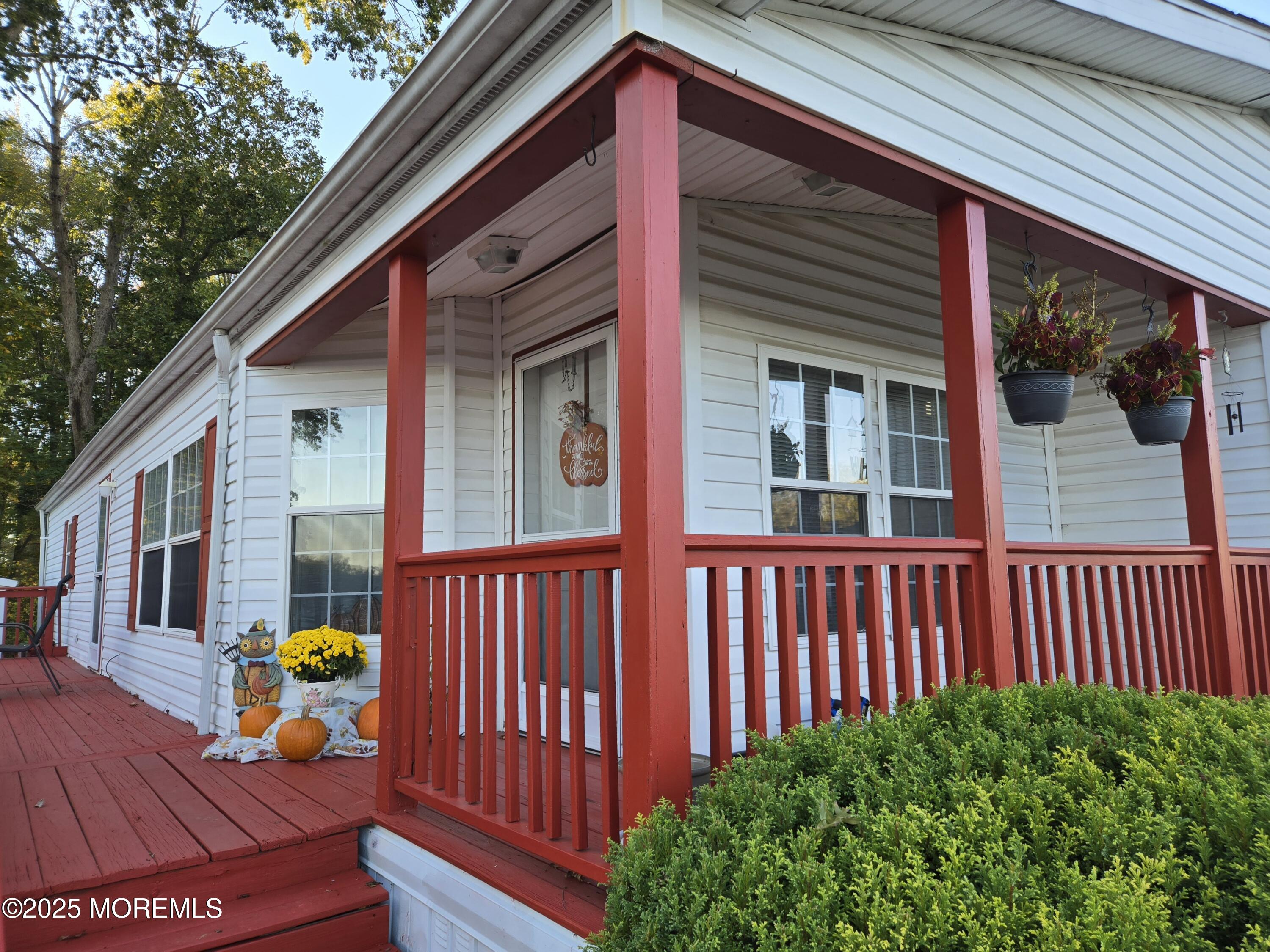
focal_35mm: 23
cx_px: 635
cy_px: 476
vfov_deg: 58.9
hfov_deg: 73.9
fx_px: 844
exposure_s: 1/182
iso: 32
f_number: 1.8
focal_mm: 5.4
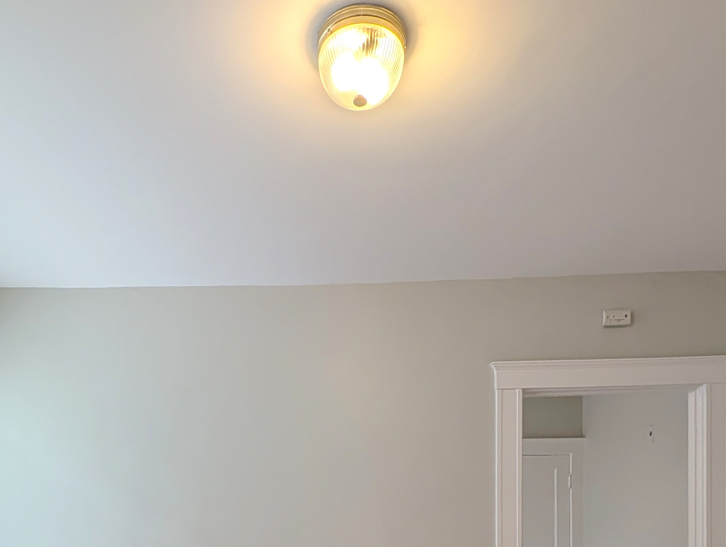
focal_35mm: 27
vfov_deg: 44.2
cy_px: 542
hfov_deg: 65.1
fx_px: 567
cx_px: 324
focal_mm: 2.23
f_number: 1.95
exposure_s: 1/120
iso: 54
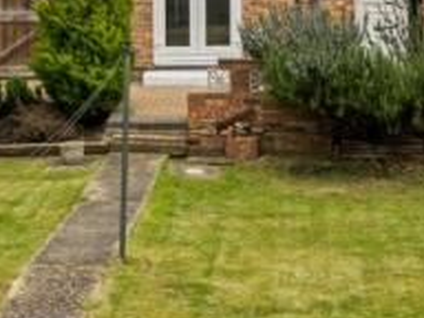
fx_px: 1409
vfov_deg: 12.5
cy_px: -89
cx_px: 277
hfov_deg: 17.1
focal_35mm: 115
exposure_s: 1/200
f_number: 9
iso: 320
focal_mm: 35
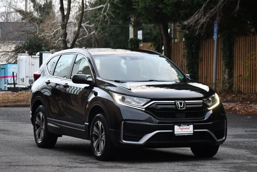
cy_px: 86
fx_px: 985
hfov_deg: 14.9
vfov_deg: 9.9
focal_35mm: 138
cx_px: 128
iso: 900
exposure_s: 1/125
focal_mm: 92
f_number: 4.8
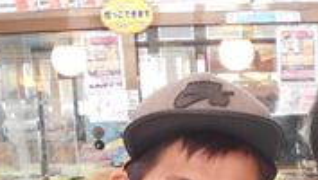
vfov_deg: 11.9
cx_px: 311
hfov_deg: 21.5
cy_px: 302
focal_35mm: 96
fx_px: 810
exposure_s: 1/30
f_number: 3.2
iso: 200
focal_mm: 4.6
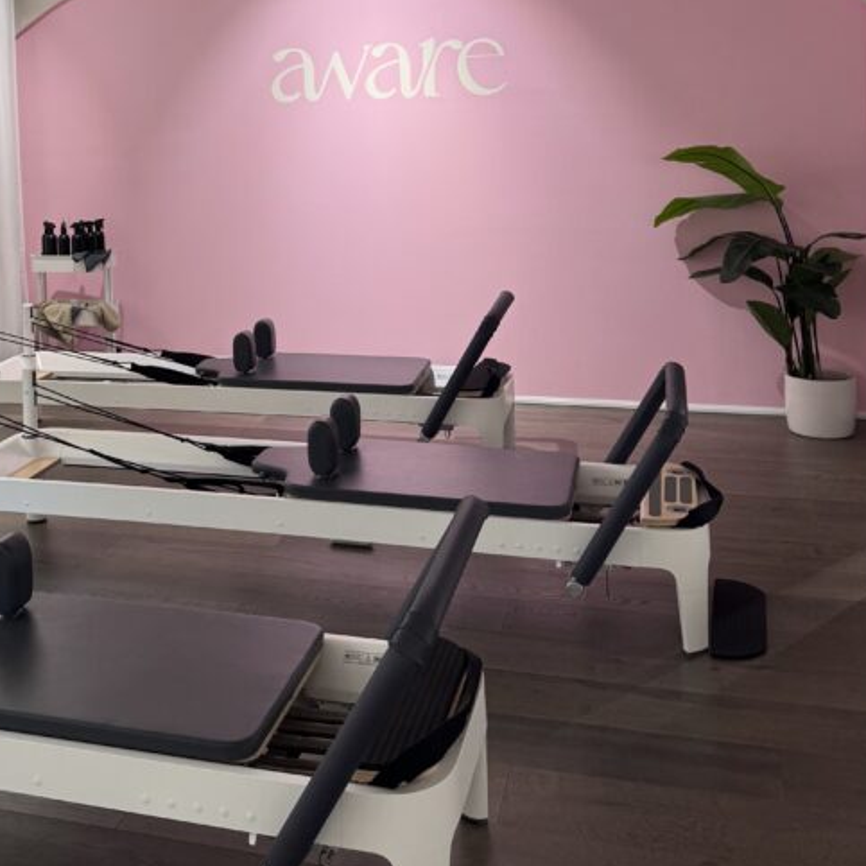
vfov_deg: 36.1
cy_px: 156
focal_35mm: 45
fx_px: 1274
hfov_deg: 36.5
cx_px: 201
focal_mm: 6.76
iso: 125
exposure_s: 1/50
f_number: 1.78
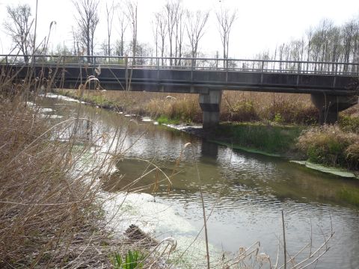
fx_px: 332
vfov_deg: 44.2
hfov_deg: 56.8
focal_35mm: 32
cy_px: 134
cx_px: 180
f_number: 4
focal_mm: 5.2
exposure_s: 1/320
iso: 100
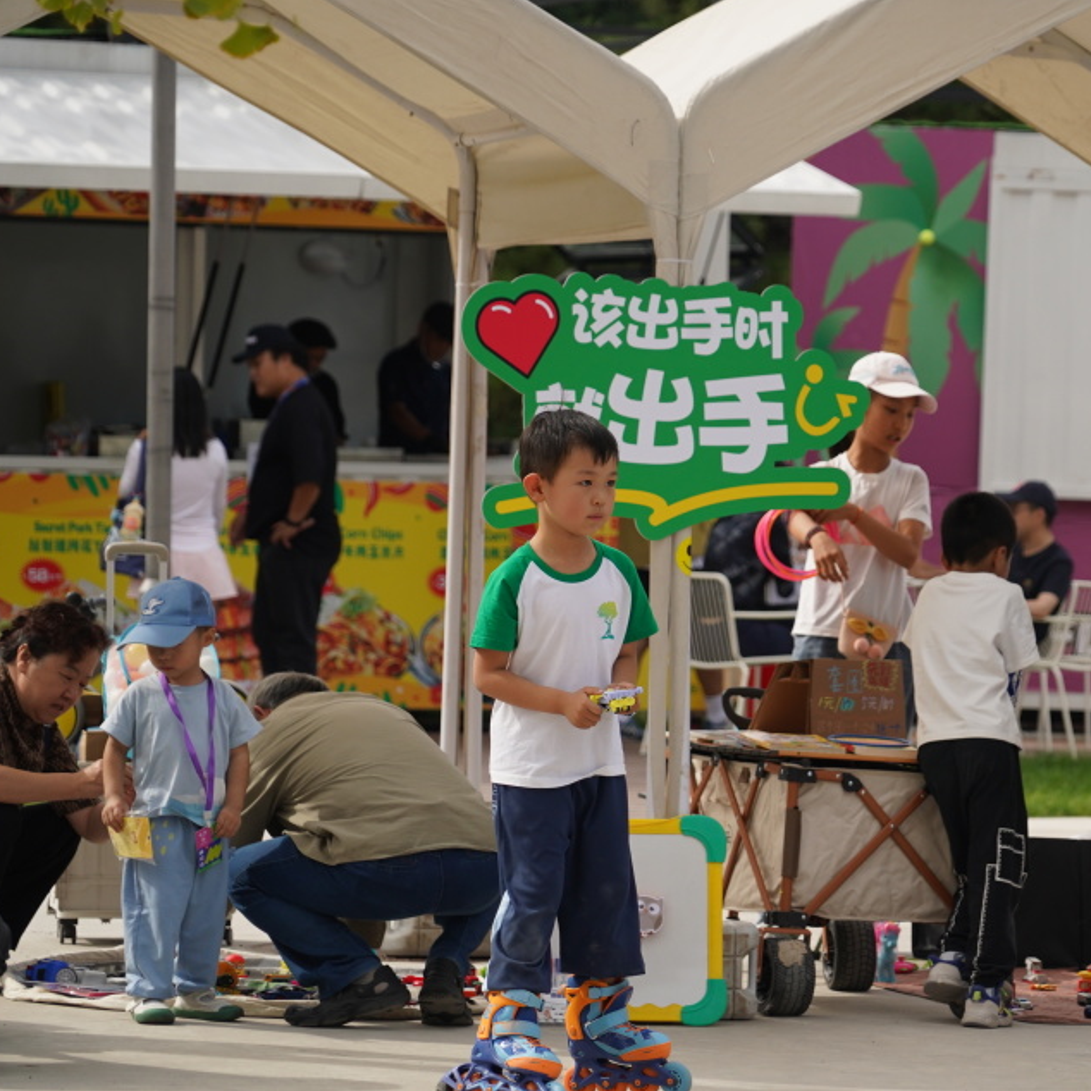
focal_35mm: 185
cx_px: 774
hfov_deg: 9.4
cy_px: 544
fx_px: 6597
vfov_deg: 9.5
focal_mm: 144
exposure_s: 1/1600
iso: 640
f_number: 6.3
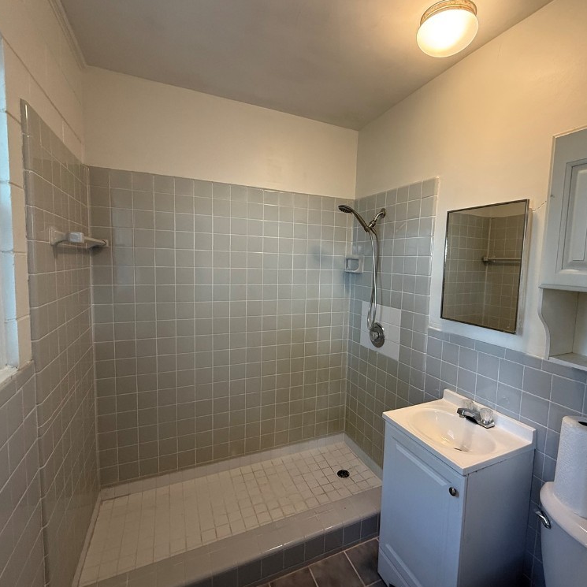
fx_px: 326
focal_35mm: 17
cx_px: 321
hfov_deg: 83.7
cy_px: 289
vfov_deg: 84.0
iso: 250
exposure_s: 1/60
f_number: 2.2
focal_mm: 2.22
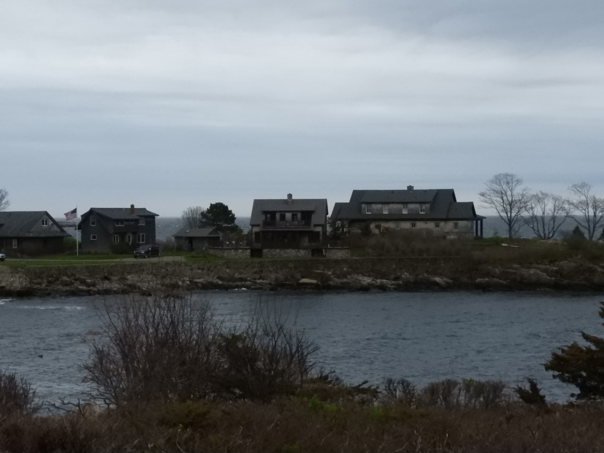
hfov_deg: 23.0
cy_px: 226
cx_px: 302
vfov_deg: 17.4
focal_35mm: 85
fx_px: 1483
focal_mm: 15.2
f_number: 8
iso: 1600
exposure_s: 1/2000
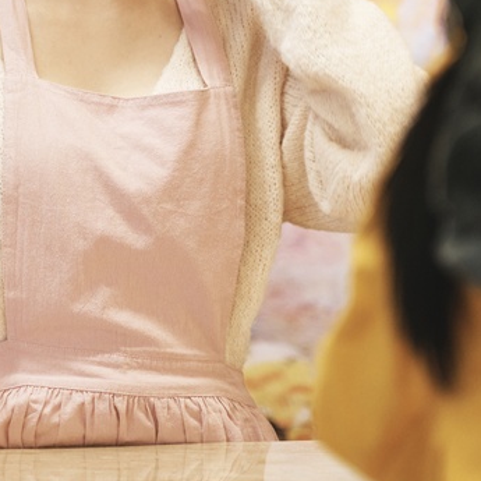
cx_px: 144
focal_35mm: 274
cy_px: 89
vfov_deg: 6.4
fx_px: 4307
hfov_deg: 6.4
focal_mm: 135
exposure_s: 1/250
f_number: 2.8
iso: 1600
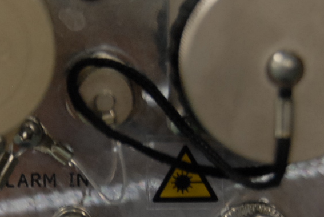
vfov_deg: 6.4
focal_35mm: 215
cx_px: 24
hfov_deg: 9.5
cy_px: 168
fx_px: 1938
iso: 400
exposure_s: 1/15
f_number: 4.5
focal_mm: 42
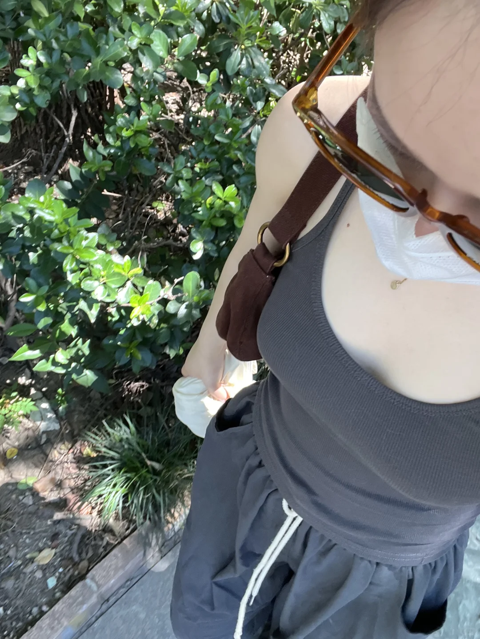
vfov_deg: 60.0
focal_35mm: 30
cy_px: 320
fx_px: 555
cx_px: 240
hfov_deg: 46.8
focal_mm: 2.71
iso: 80
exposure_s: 1/121
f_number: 2.2
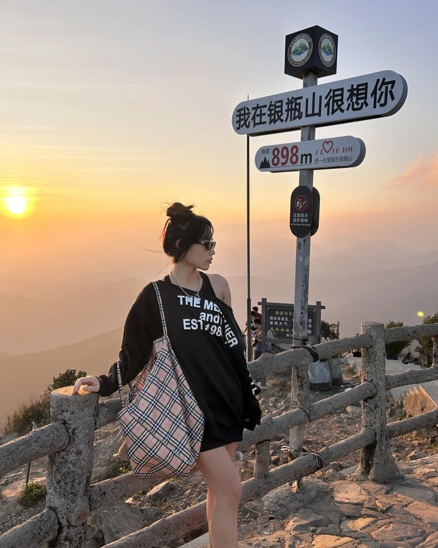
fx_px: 454
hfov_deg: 51.5
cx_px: 222
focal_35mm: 28
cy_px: 259
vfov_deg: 62.2
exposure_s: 1/1645
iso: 50
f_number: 1.5
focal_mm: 5.7
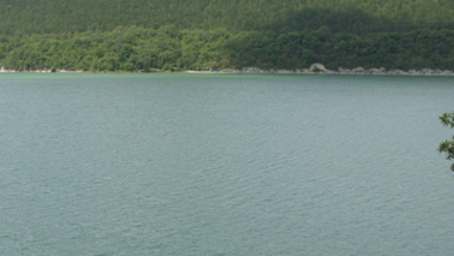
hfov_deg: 35.6
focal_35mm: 58
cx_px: 146
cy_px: 154
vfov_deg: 20.7
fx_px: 699
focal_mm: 6.3
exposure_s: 1/369
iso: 50
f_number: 4.9
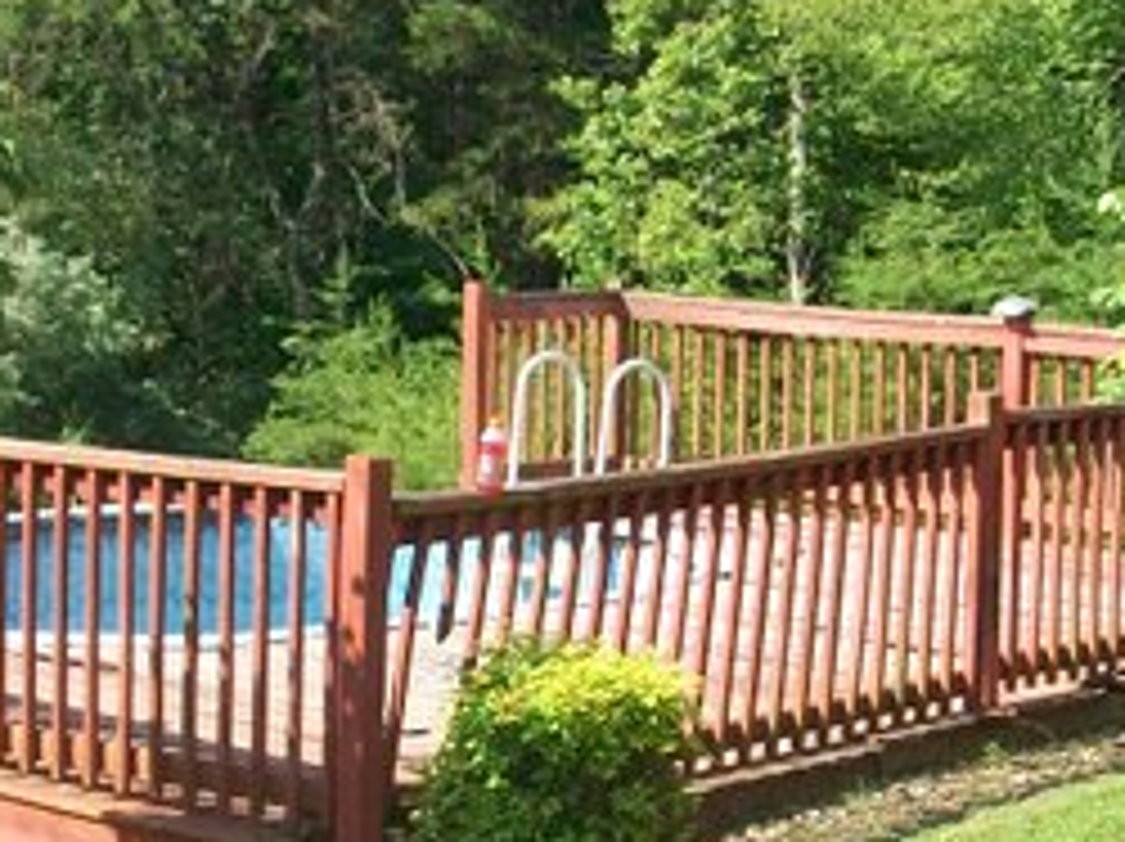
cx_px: 578
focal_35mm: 106
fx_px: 3442
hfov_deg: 18.6
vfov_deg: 13.9
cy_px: 511
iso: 80
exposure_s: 1/400
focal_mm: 7.1
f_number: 3.2
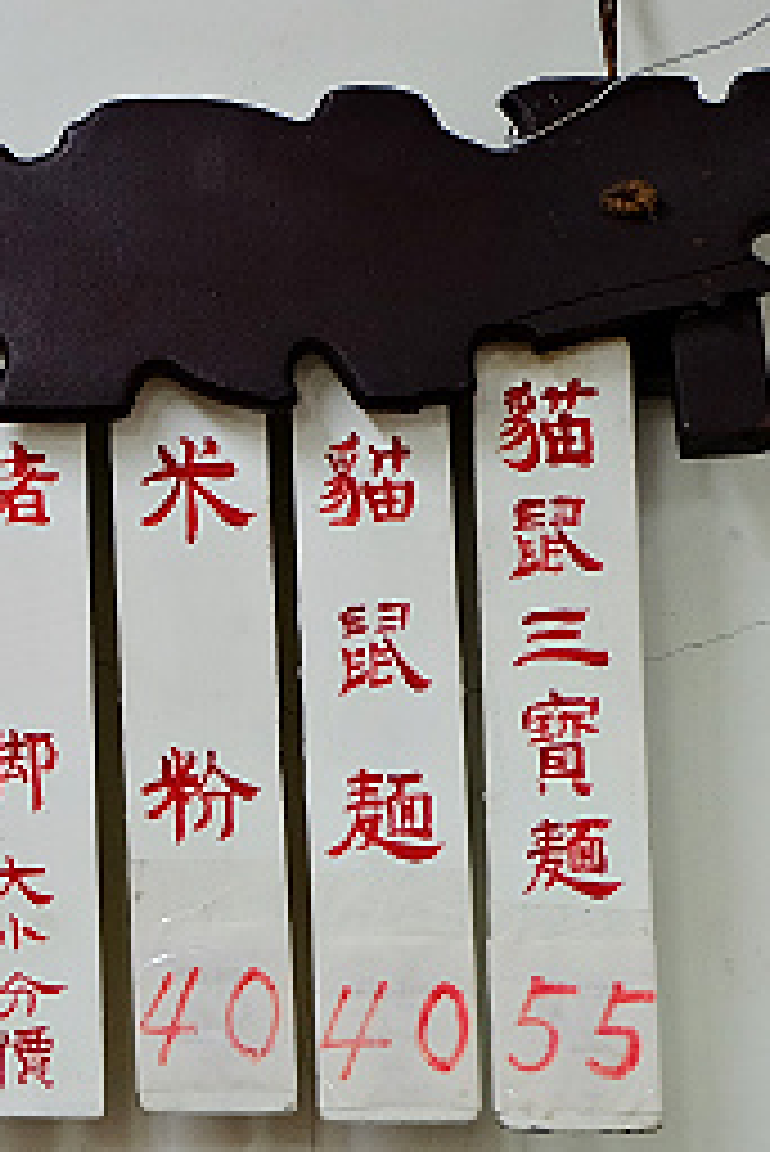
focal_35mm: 131
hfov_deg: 9.5
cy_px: 142
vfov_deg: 15.5
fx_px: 4197
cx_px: -995
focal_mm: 28.2
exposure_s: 1/28
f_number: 4.5
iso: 800
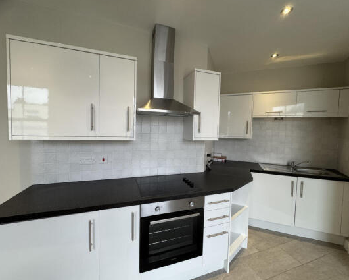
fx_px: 155
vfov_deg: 84.1
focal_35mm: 15
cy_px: 139
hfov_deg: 96.8
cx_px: 177
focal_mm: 2.22
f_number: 2.2
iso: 200
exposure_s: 1/99
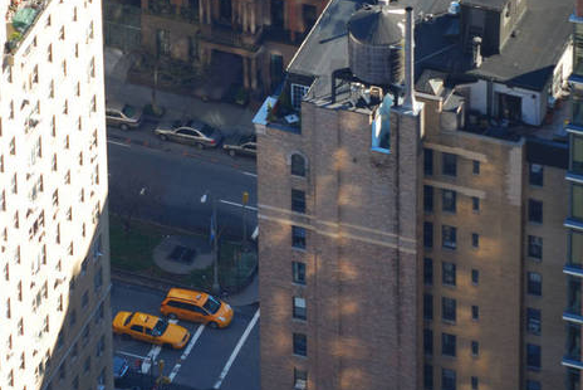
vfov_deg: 3.0
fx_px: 7340
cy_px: 268
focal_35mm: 453
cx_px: 188
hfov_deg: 4.5
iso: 100
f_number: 5.6
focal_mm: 200
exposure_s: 1/100
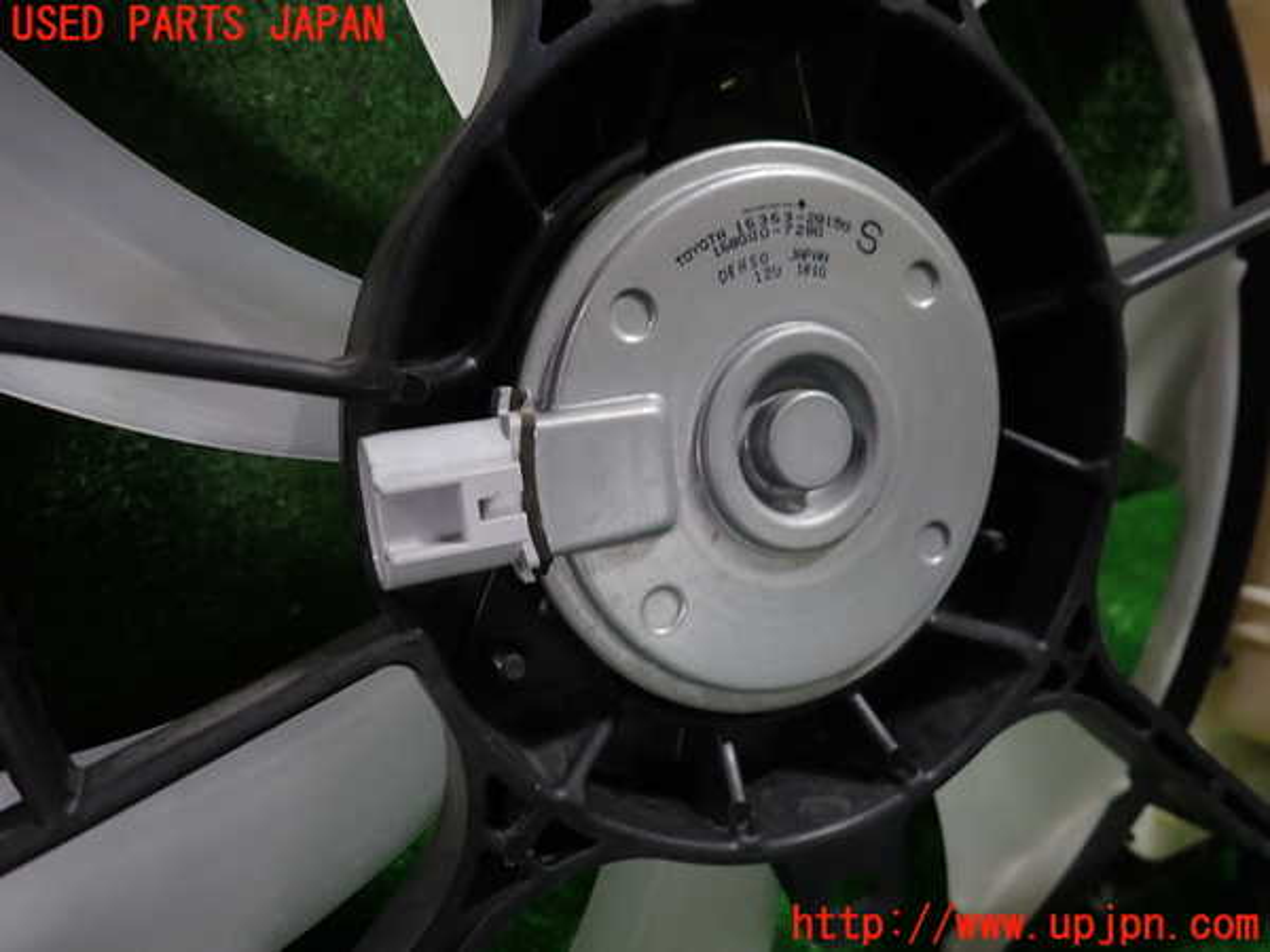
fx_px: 917
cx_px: 635
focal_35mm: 25
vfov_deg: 54.9
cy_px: 476
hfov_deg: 69.4
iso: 200
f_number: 2
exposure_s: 1/50
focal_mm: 4.5
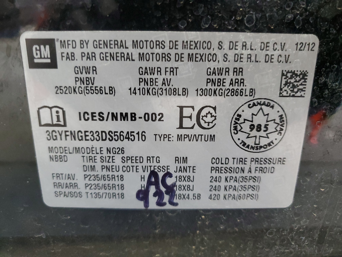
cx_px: 171
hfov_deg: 67.3
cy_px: 128
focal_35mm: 26
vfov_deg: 53.1
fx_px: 257
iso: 336
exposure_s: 1/24
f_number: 1.5
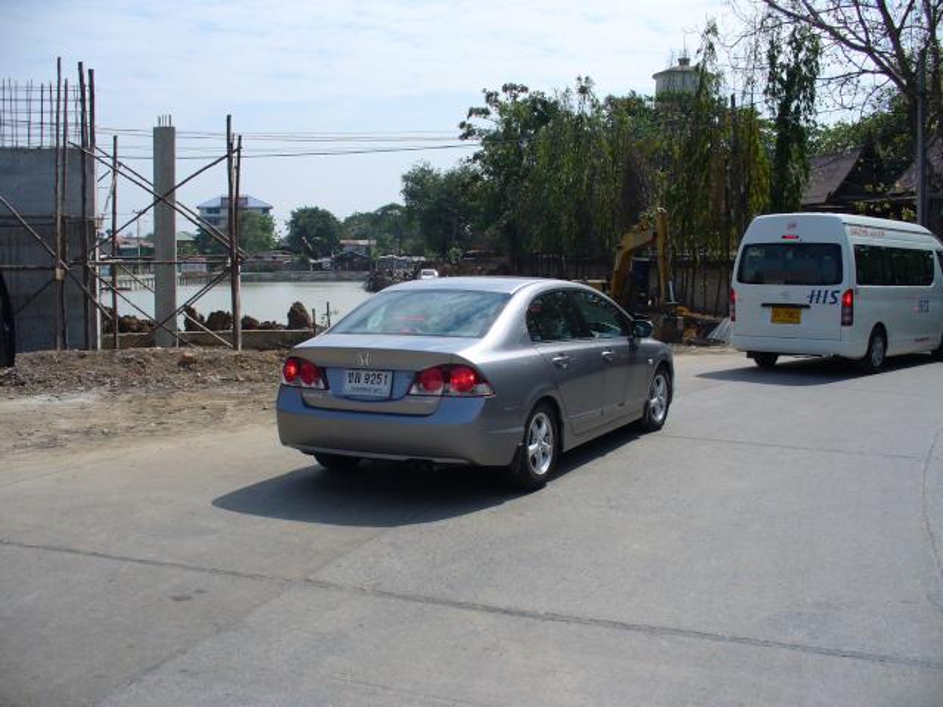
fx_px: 1008
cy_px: 354
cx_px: 472
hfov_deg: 50.1
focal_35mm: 37
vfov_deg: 38.7
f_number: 5.6
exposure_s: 1/500
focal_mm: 6.1
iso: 80
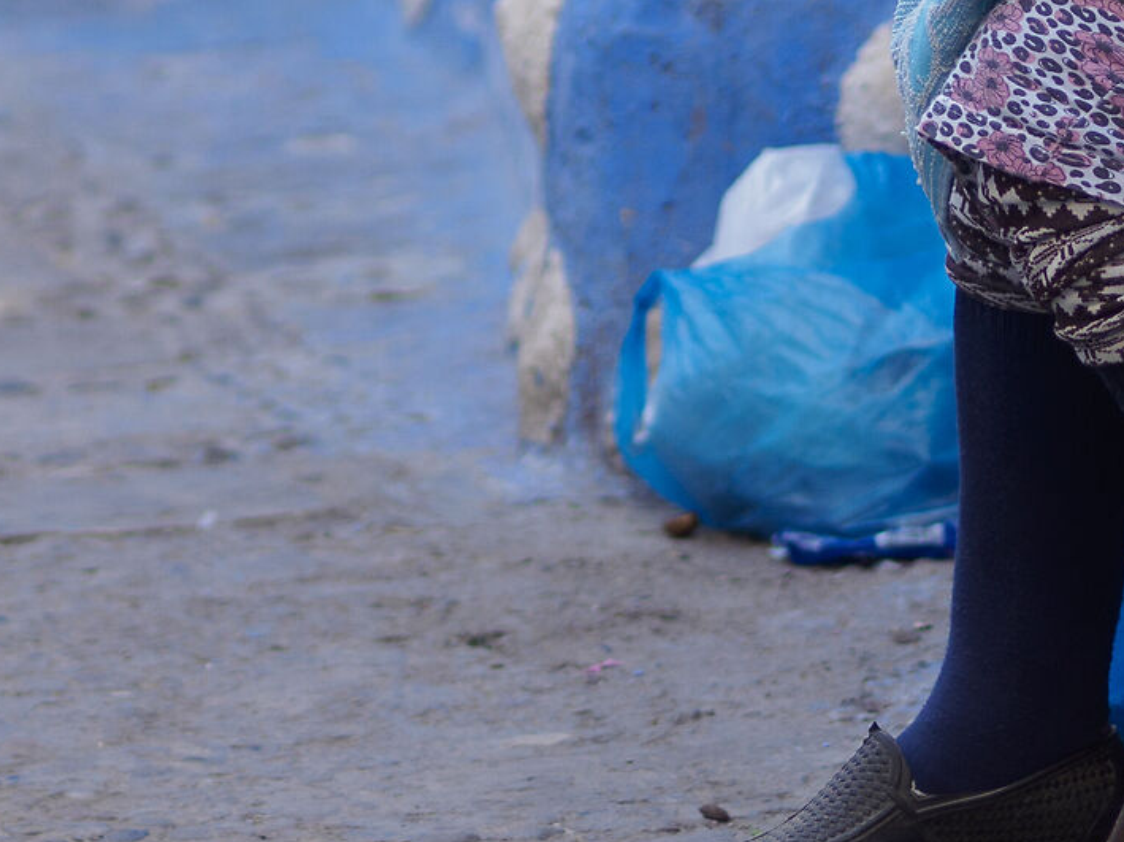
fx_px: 16487
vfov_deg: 2.9
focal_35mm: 508
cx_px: 182
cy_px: -198
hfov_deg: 3.9
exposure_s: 1/160
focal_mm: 75
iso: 200
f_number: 2
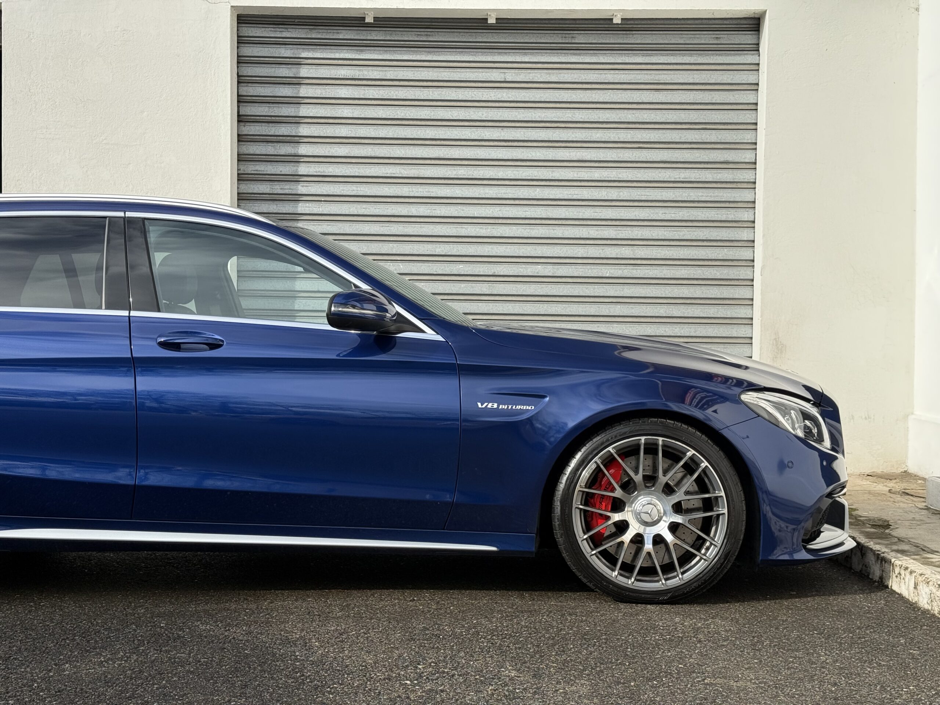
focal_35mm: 48
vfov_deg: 30.3
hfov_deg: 39.7
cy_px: 352
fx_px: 1303
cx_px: 470
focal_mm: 6.76
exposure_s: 1/3534
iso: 80
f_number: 1.78
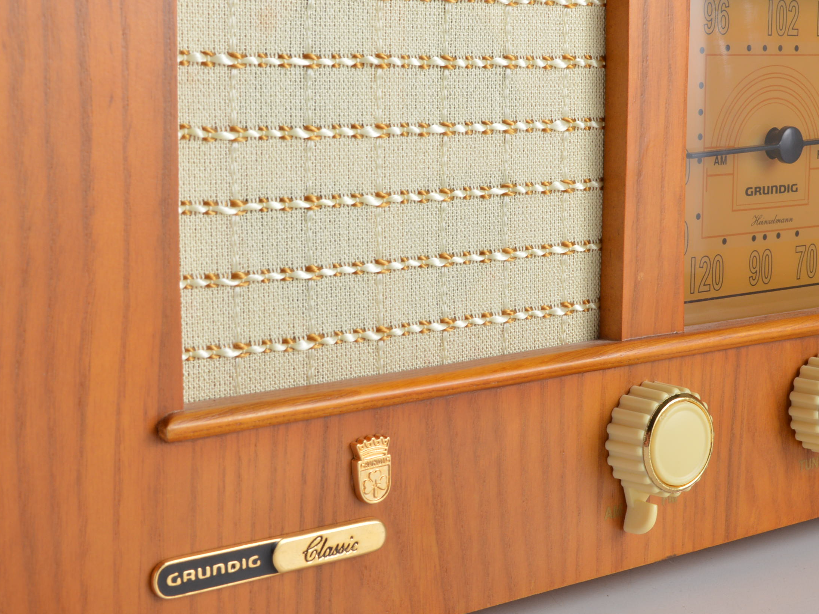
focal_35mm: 75
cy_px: 258
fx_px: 1774
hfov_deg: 25.9
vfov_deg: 19.6
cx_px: 544
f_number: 13
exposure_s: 1/125
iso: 200
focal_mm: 38
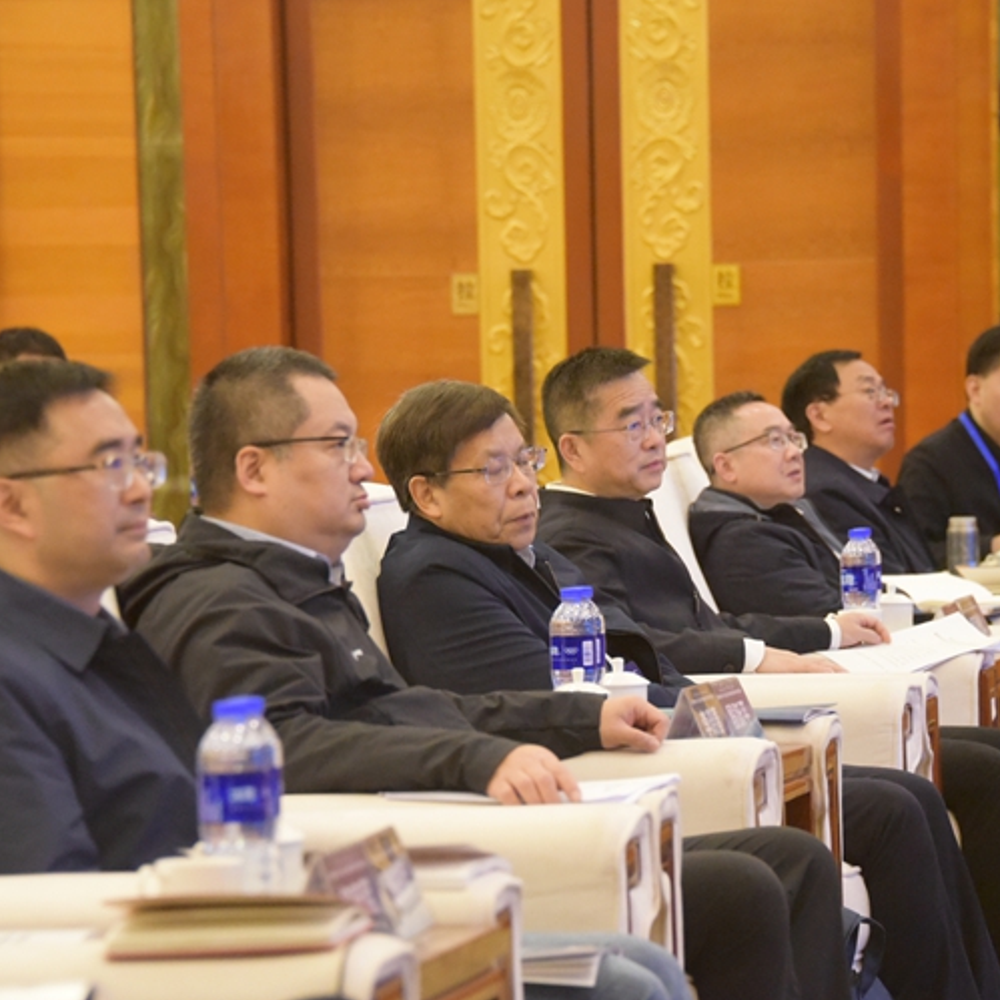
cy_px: 519
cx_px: 525
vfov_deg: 9.5
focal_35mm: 184
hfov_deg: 9.5
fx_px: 6014
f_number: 5.6
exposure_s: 1/125
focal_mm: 135
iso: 10000
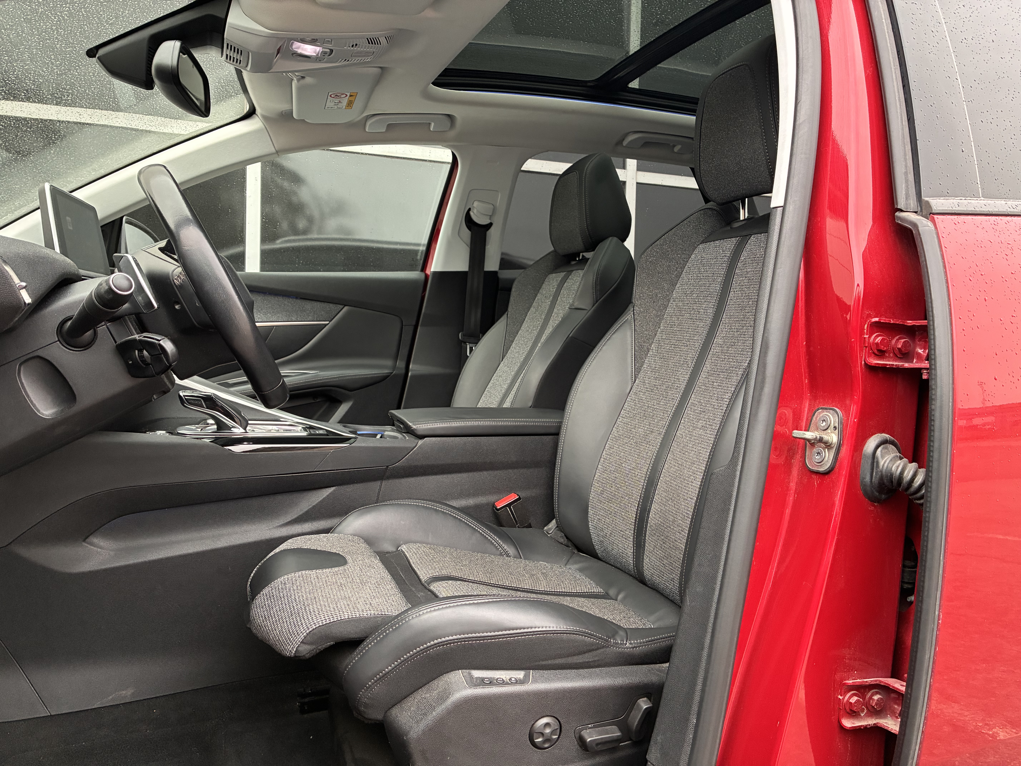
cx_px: 510
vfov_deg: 53.1
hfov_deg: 67.3
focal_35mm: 26
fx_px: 767
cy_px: 383
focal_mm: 4.2
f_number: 1.64
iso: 125
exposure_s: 1/60
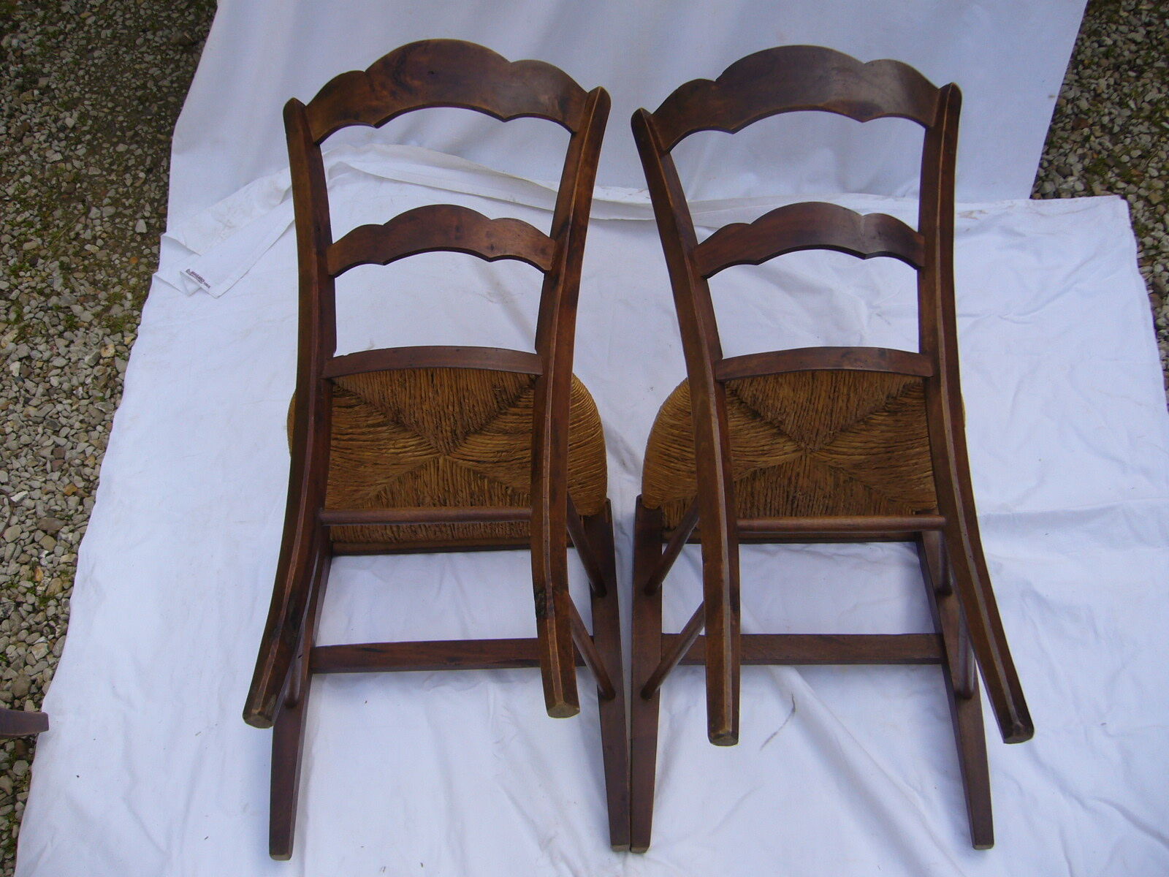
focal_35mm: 35
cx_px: 584
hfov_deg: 52.6
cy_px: 438
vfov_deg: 40.7
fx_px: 1182
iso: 80
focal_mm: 5.8
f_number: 2.8
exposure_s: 1/400
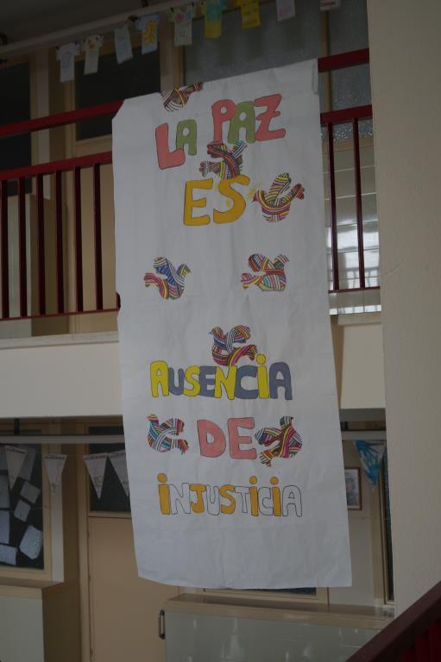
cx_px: 220
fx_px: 828
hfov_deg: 29.8
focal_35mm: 45
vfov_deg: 43.6
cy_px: 331
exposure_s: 1/160
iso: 320
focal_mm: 30
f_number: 4.5
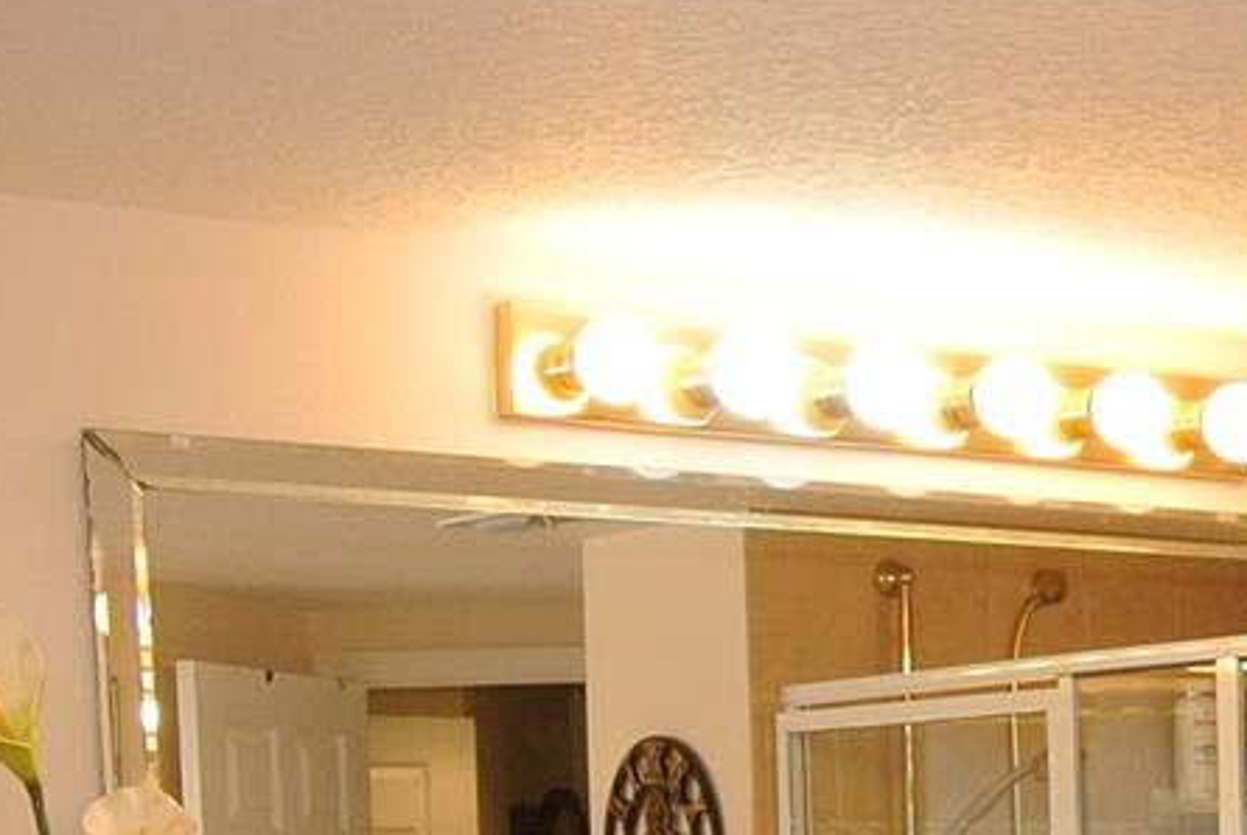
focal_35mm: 97
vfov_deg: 13.0
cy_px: 1418
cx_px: 1552
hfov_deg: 19.6
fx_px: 3364
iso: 220
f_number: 3.5
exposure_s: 1/60
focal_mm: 10
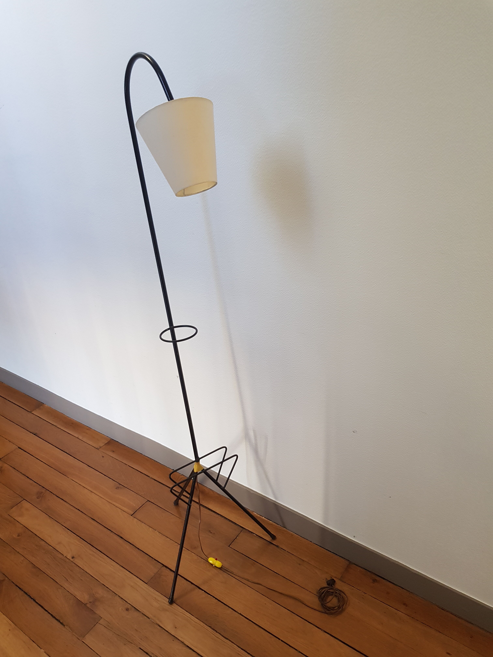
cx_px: 246
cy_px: 328
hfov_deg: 53.1
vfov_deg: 67.3
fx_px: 494
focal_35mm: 26
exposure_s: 1/50
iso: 125
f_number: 1.7
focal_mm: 4.2
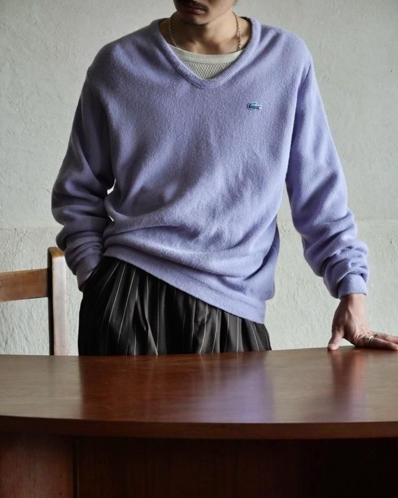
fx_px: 1605
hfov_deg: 14.1
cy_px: 255
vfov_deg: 17.6
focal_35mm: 109
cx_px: 200
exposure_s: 1/125
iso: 1600
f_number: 4
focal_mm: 52
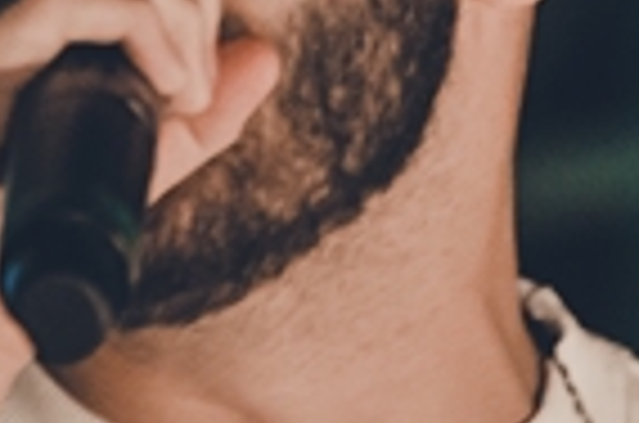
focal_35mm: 1376
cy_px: -205
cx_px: 387
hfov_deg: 1.5
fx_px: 24363
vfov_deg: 1.0
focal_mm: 175
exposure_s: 1/400
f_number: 3.2
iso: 2500
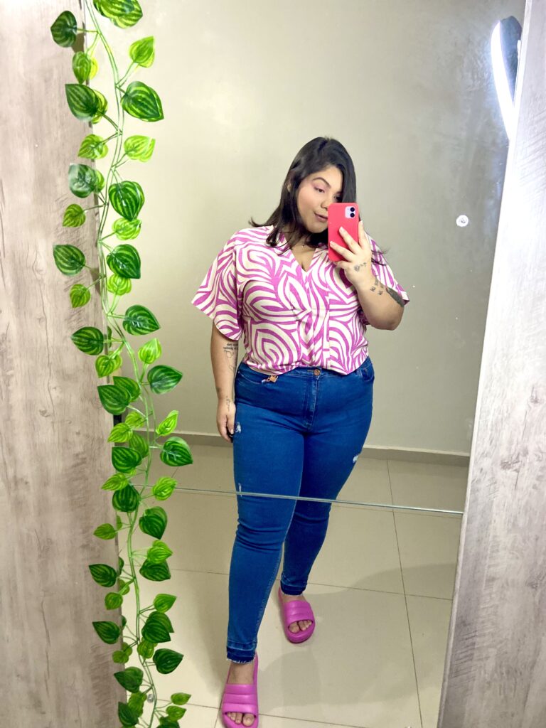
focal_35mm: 26
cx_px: 273
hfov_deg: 53.1
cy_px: 364
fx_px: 547
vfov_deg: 67.3
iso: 500
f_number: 1.8
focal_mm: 4.25
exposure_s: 1/40
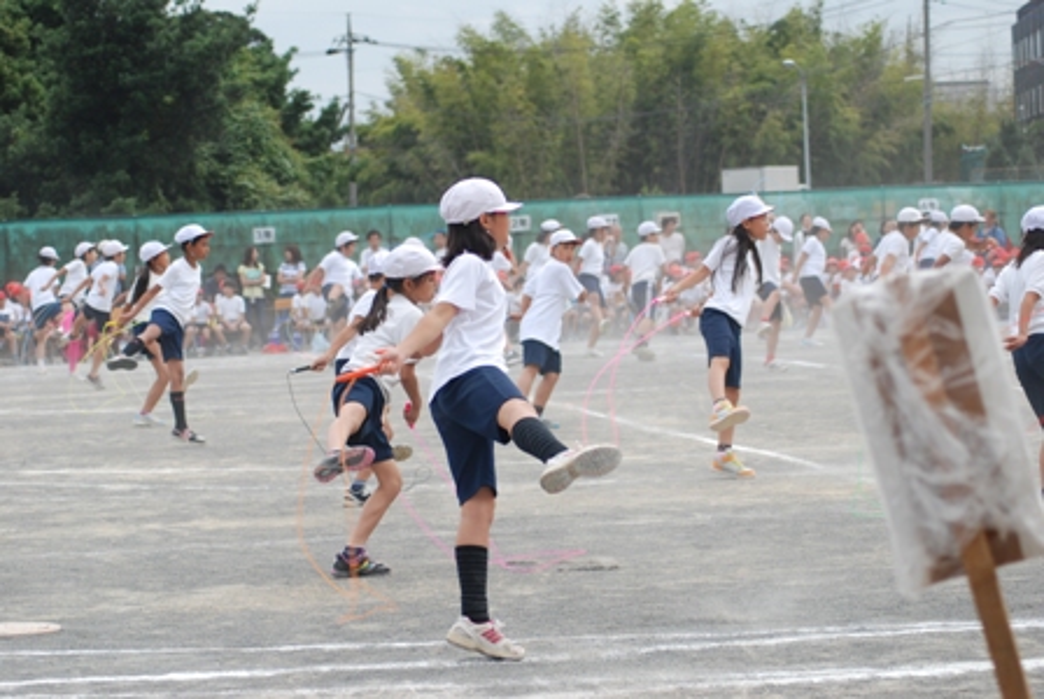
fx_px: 3049
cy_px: 350
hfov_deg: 19.4
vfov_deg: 13.1
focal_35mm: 105
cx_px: 522
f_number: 5.6
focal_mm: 70
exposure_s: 1/500
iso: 200
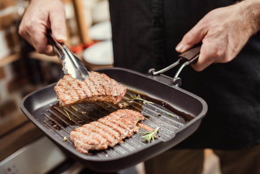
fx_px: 361
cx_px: 130
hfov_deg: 39.6
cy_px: 87
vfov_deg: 27.0
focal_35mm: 50
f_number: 2.8
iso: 640
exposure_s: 1/125
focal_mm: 50
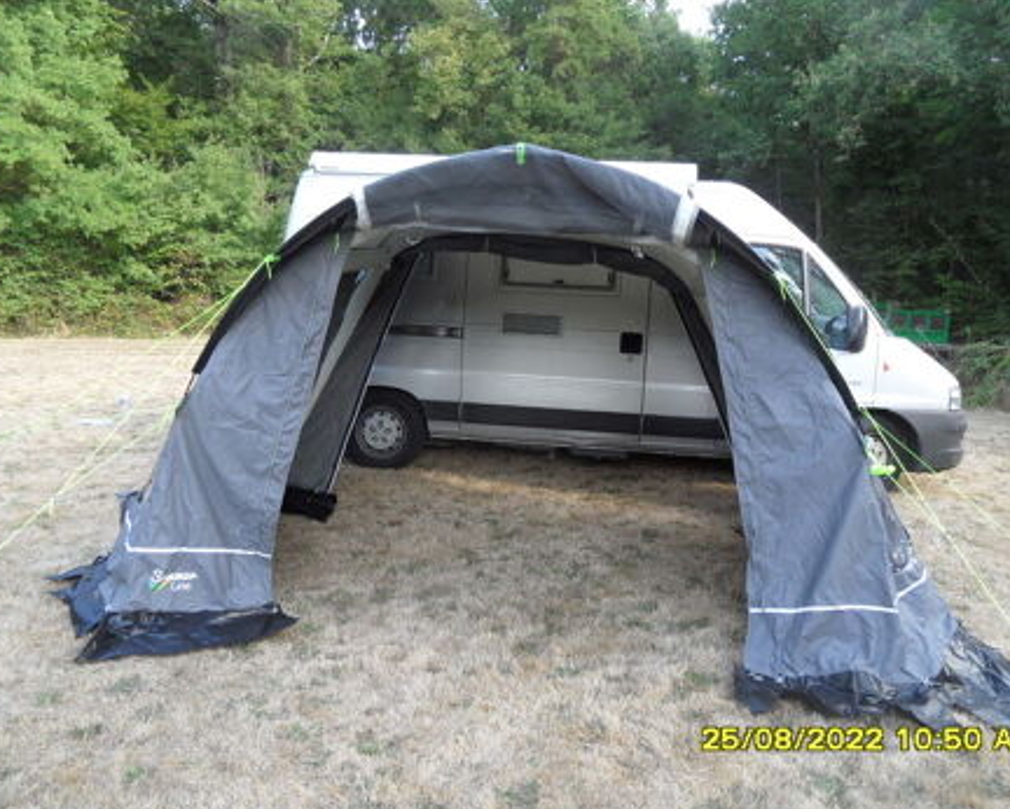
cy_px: 402
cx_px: 526
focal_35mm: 26
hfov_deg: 66.0
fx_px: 778
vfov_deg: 55.0
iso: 100
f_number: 3.2
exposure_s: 1/90
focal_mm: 3.9
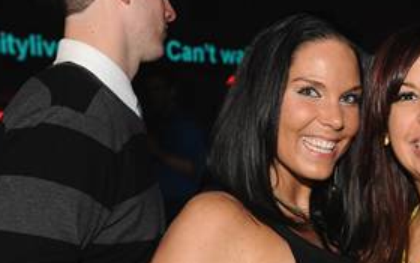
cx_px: 368
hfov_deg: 20.4
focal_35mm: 100
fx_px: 1145
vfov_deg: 13.0
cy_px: 236
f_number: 5.6
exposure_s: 1/250
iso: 800
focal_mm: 50
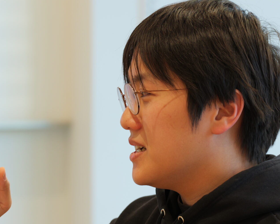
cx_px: 116
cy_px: 136
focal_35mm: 234
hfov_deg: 8.3
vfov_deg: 6.6
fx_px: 1939
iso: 1600
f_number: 5.6
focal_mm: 154
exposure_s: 1/125
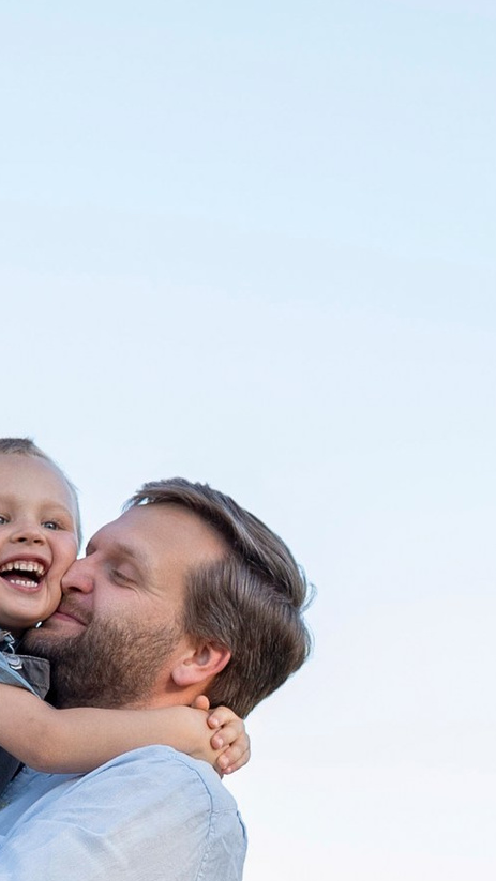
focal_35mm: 171
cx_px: 115
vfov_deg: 12.3
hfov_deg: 7.1
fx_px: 3998
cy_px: 1041
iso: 200
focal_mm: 35
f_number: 2
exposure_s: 1/1000
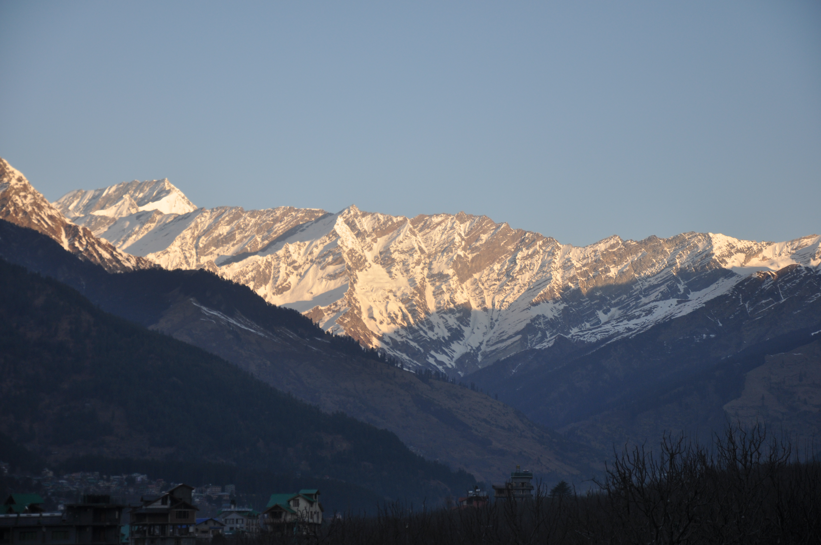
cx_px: 410
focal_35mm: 105
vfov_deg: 13.0
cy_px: 272
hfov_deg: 19.5
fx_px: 2392
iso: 200
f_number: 5.3
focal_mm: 70
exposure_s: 1/400
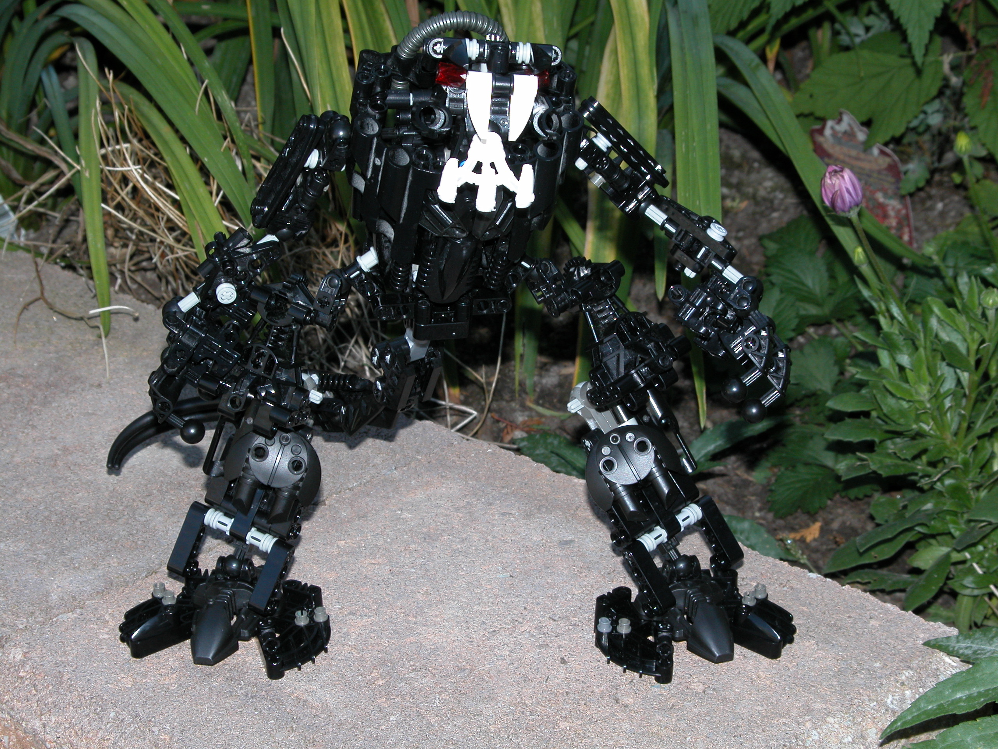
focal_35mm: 93
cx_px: 499
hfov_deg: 21.1
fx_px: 2681
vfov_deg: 15.9
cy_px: 374
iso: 100
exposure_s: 1/125
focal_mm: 23.7
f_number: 6.4
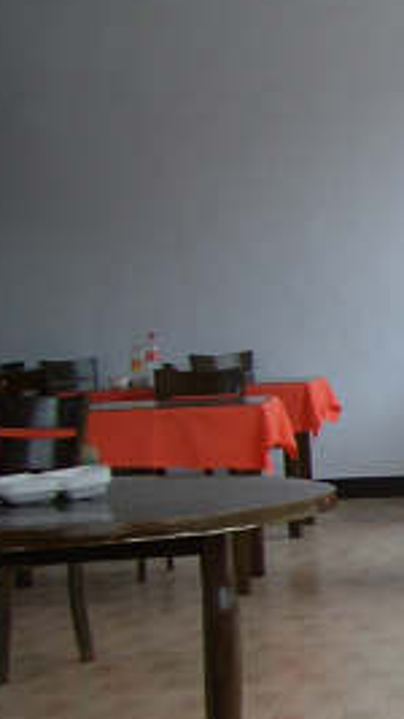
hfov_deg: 10.6
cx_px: 924
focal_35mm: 100
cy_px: 497
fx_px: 1906
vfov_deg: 21.3
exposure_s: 1/125
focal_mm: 5.8
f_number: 2.6
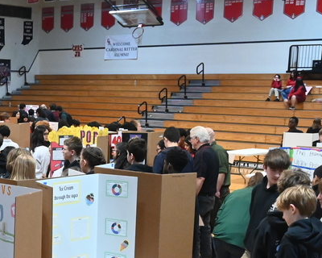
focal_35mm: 72
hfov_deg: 25.4
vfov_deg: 20.9
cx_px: 19
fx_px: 686
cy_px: 228
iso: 4000
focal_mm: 20.5
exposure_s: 1/160
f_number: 4.5
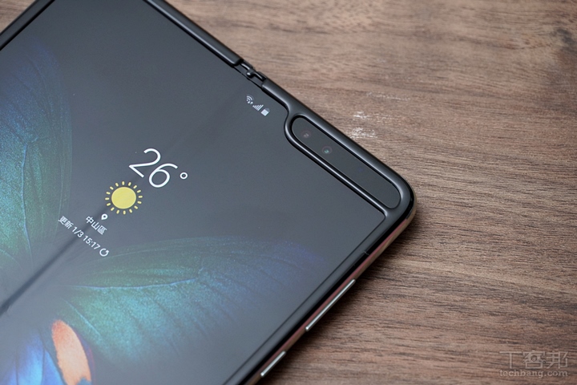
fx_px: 2789
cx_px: 288
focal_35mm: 174
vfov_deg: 7.9
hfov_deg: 11.8
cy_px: 192
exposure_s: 1/125
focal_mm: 116
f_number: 5.6
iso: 800
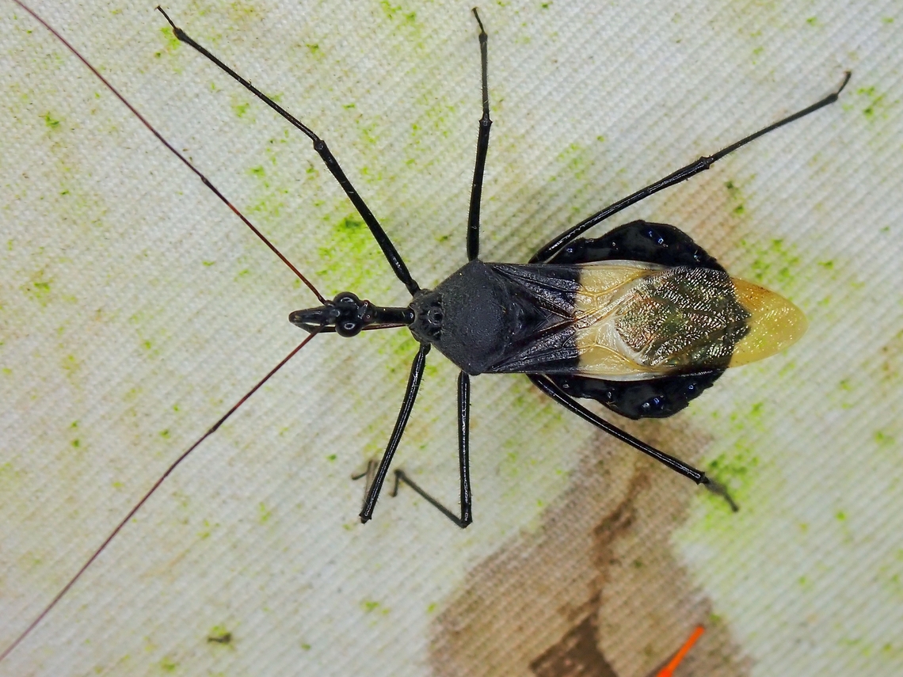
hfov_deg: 19.6
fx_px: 2609
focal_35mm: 100
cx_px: 452
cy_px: 338
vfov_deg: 14.8
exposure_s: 1/500
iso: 100
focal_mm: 18
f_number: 6.3
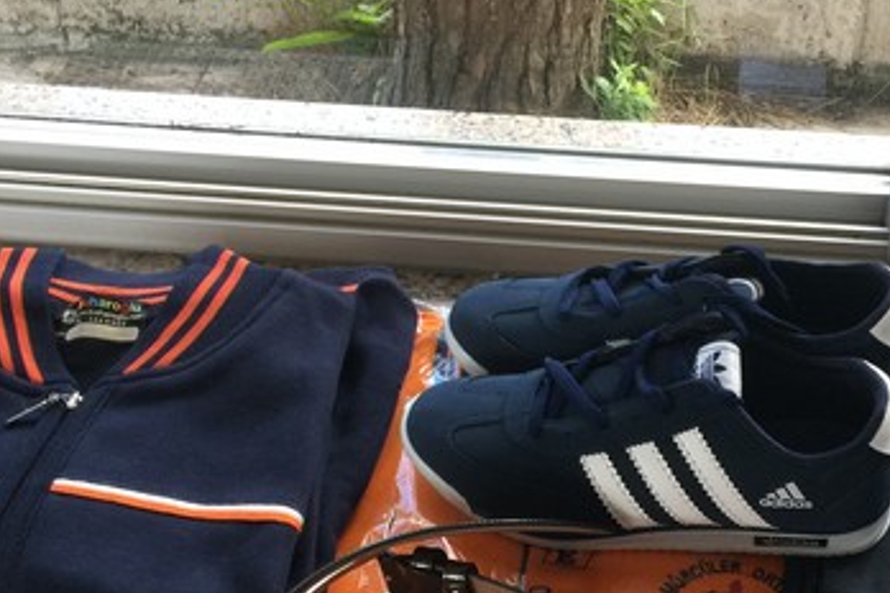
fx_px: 1434
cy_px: 460
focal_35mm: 58
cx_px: 558
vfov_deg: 23.1
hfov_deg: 34.3
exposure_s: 1/33
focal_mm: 4.15
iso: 40
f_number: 2.2
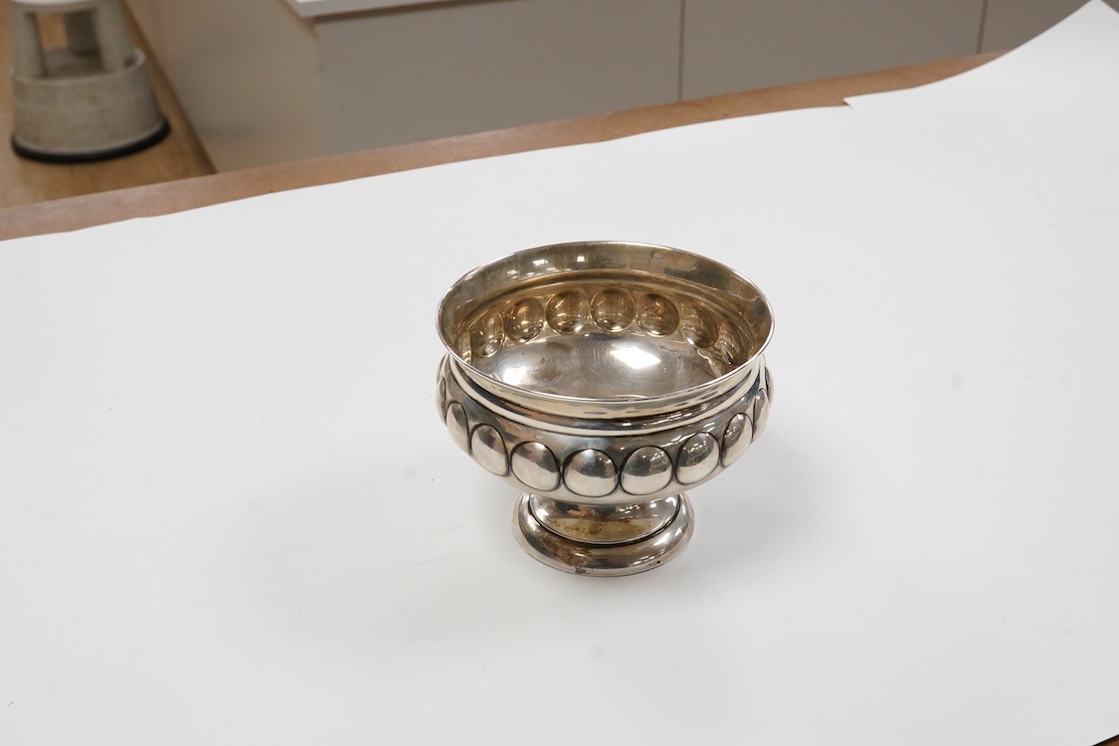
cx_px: 560
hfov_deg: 43.6
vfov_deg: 29.9
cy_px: 373
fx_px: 1399
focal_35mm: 45
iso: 2500
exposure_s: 1/100
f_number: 18
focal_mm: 30
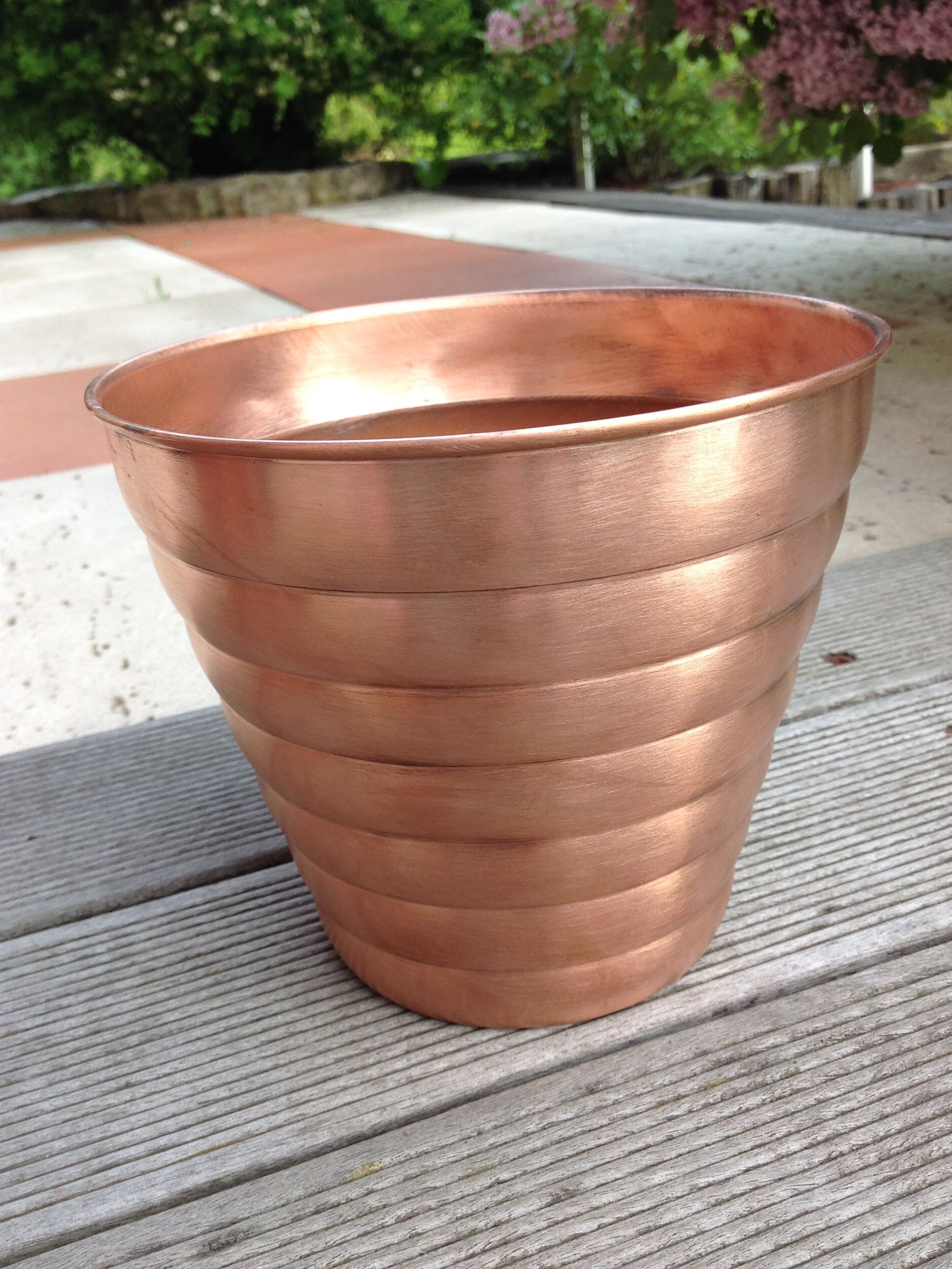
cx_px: 482
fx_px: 1320
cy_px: 652
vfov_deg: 51.3
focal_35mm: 36
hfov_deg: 39.7
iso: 50
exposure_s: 1/120
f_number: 2.4
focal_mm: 4.28
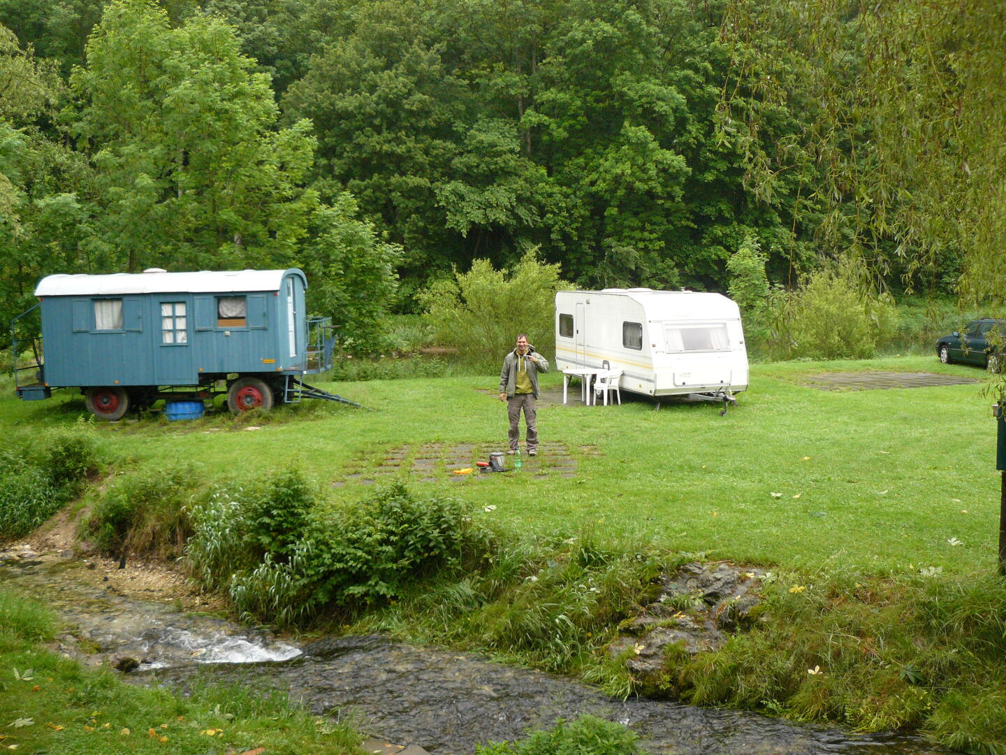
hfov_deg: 51.4
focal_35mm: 36
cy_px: 378
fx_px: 1046
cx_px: 503
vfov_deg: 39.7
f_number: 2.8
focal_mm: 6
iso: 200
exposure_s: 1/100
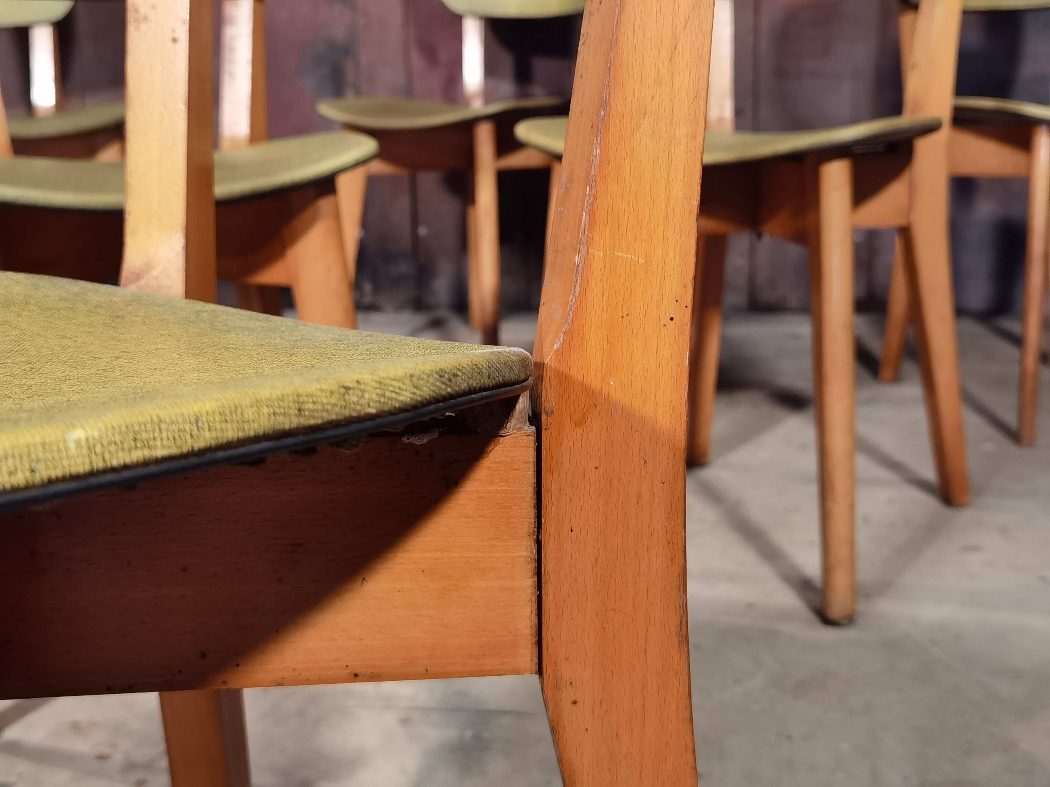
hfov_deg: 43.9
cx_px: 525
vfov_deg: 33.6
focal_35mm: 43
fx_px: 1304
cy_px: 394
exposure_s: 1/33.3
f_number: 1.9
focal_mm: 6.71
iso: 400
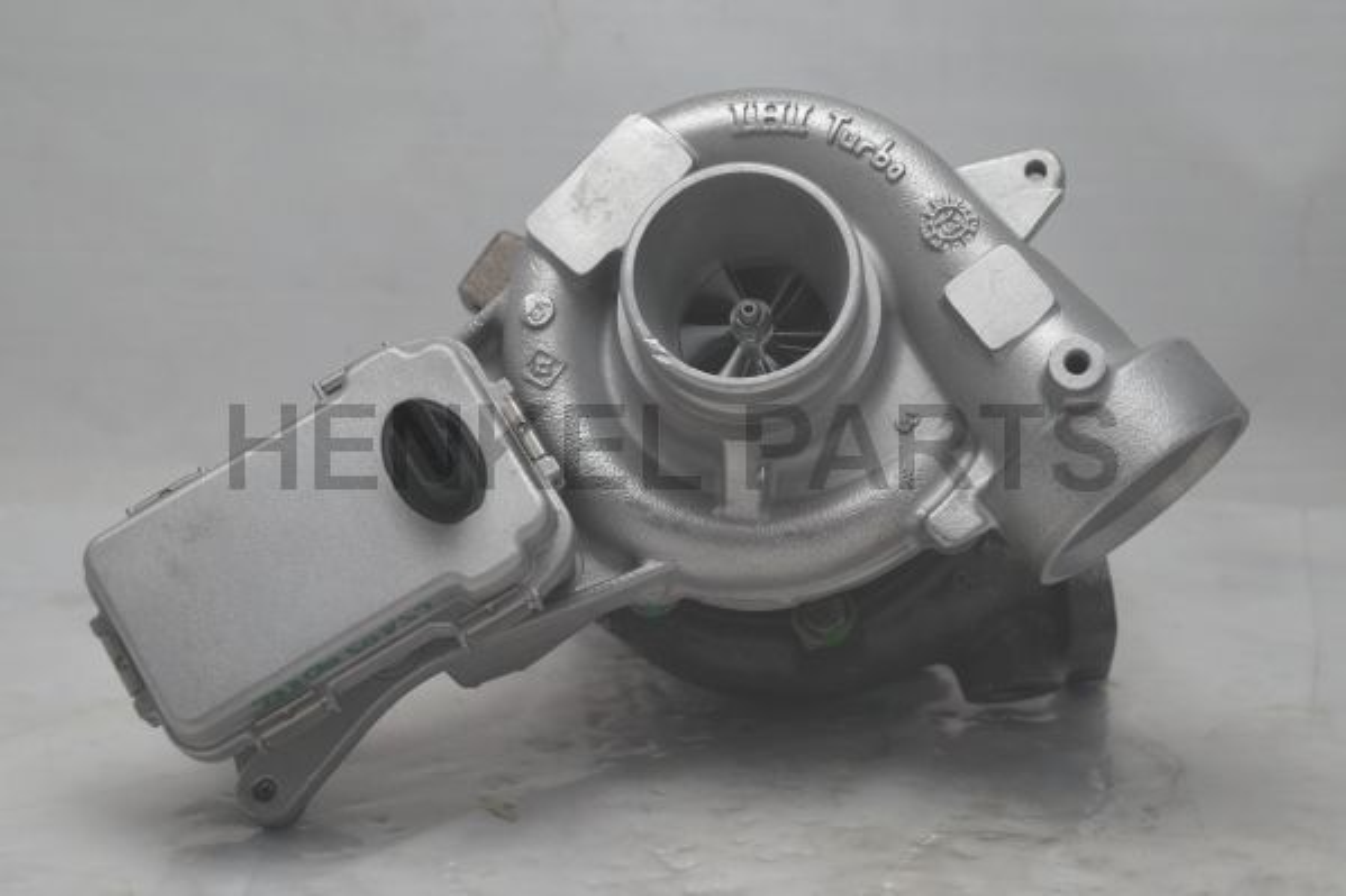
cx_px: 673
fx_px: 3084
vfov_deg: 16.5
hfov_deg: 24.6
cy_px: 448
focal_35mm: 82
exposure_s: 1/160
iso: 1250
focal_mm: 55
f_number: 5.6
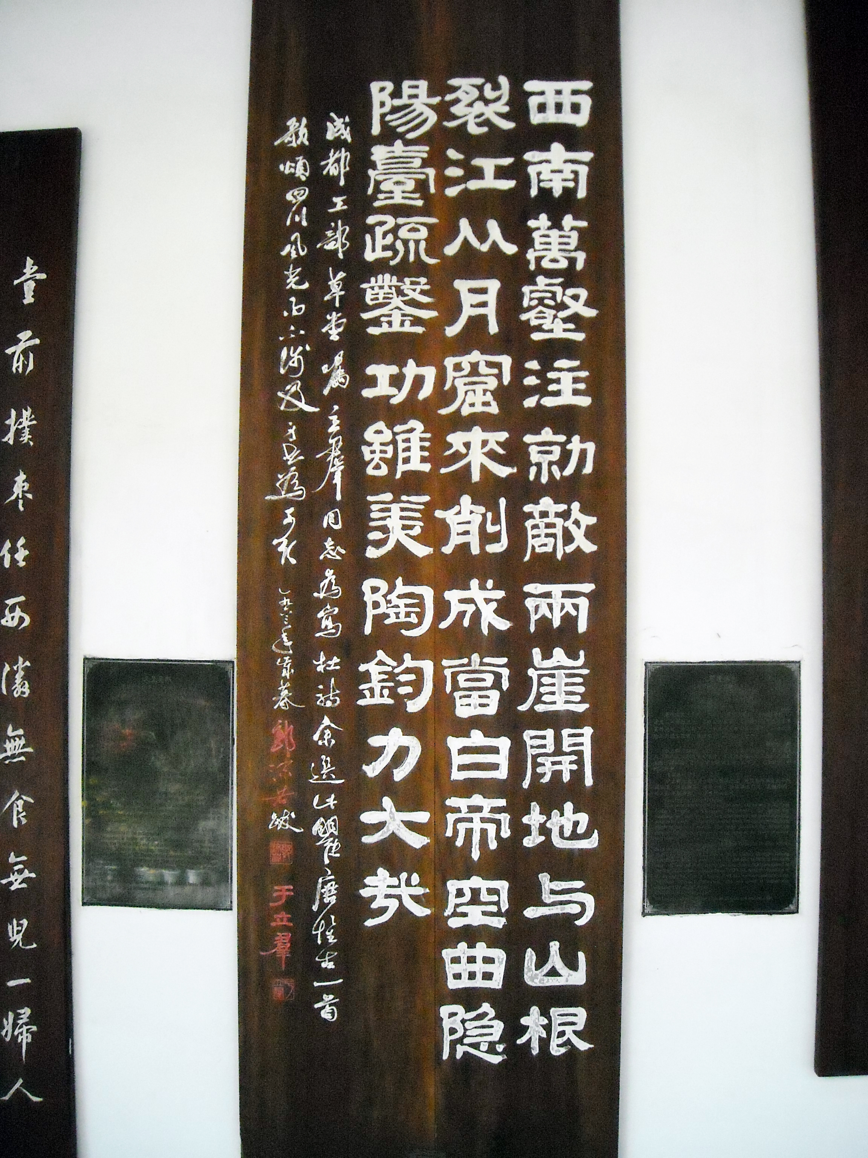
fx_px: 1170
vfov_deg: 52.6
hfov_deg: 40.7
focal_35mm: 35
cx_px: 434
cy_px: 579
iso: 800
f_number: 2.8
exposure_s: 1/250
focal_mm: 5.7
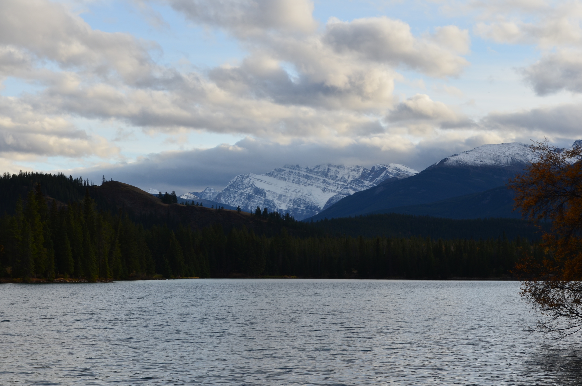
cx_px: 291
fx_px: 1331
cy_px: 193
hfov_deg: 24.7
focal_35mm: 82
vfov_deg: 16.5
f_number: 11
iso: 180
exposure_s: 1/125
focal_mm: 55
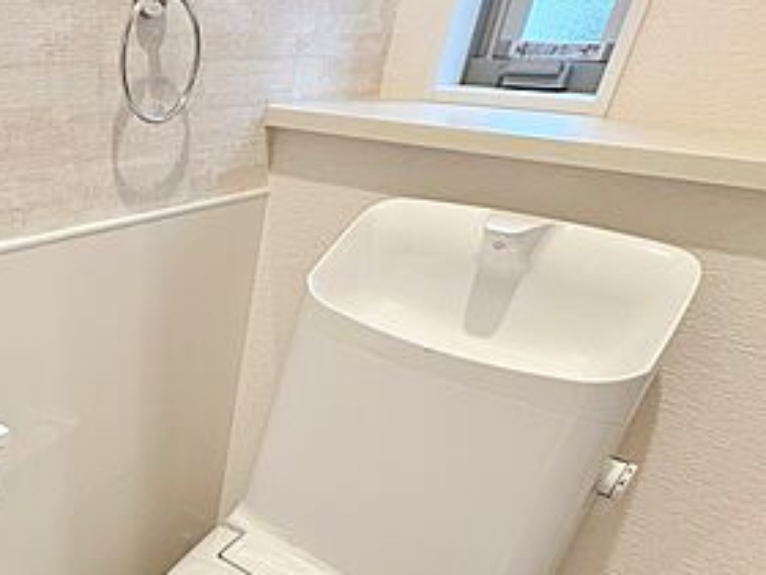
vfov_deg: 42.5
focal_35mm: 31
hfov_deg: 52.1
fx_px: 686
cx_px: 90
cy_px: 494
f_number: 2.2
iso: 160
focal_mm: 2.22
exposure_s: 1/50
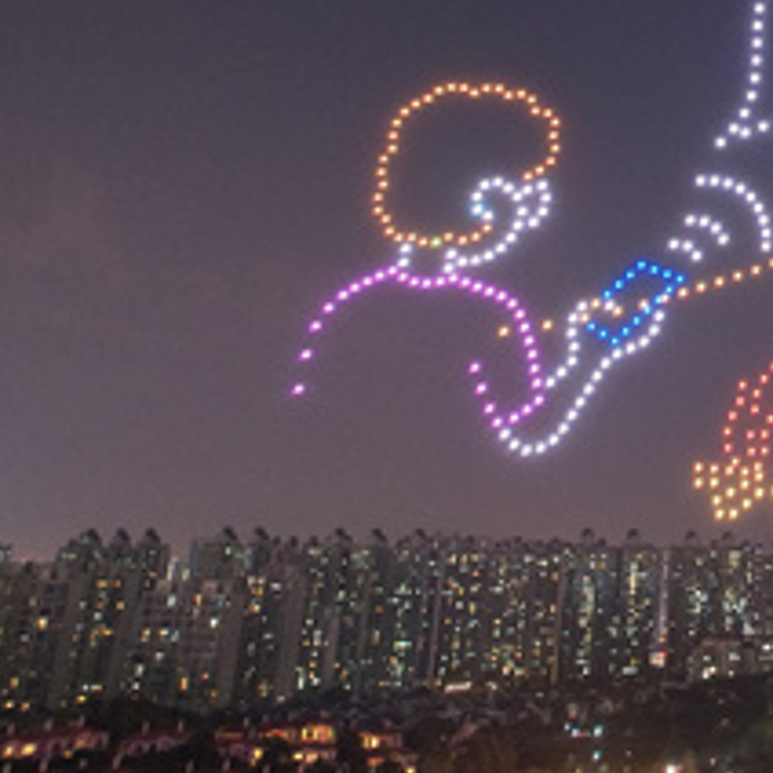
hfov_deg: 28.5
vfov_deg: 30.7
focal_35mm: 53
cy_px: 69
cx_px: 897
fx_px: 1339
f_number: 2.8
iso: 1850
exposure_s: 1/3
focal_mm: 8.38
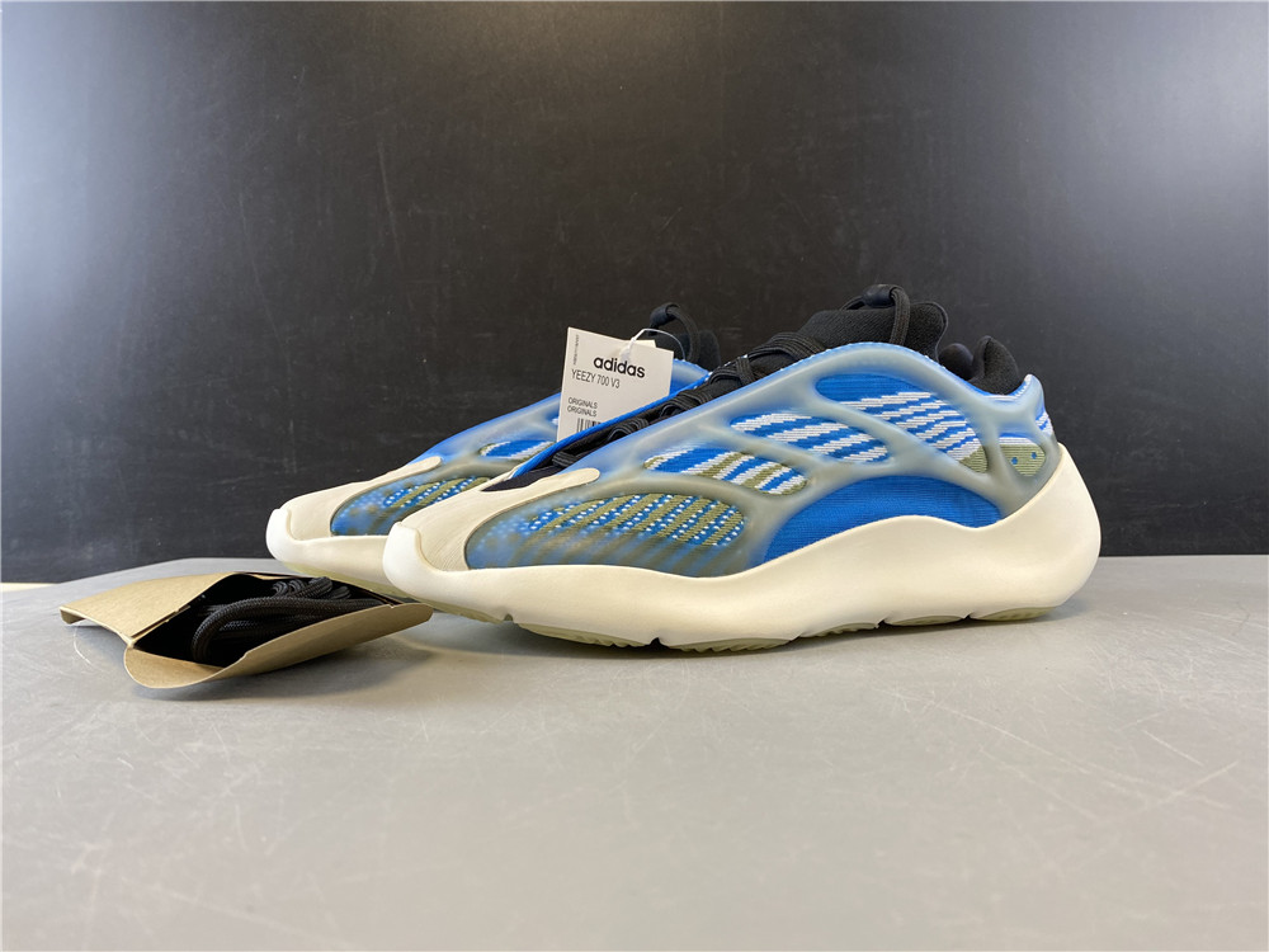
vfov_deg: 53.1
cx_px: 634
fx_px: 953
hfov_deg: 67.3
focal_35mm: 26
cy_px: 476
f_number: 1.8
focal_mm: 4.25
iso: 80
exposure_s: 1/100
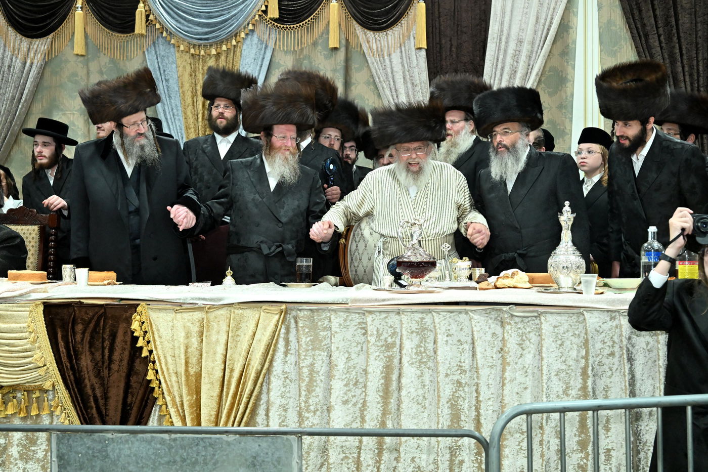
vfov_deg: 32.6
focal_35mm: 41
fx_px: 806
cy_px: 236
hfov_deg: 47.4
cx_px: 354
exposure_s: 1/200
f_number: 5
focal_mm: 41
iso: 4000
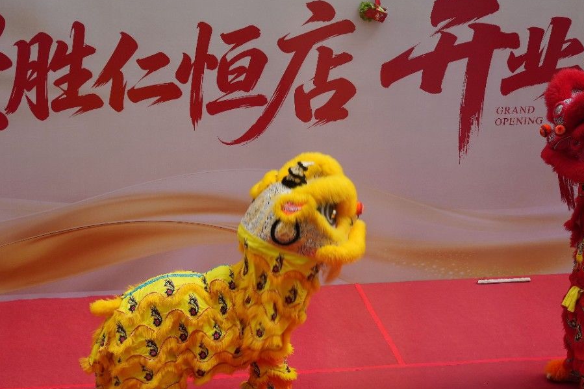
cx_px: 340
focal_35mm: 95
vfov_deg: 14.4
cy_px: 232
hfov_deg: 21.4
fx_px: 1541
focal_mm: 61
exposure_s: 1/160
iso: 160
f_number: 4.5
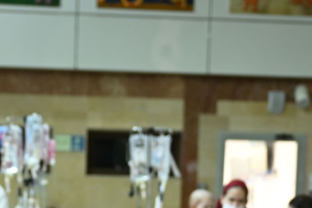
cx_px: 59
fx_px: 1092
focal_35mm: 126
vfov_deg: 10.5
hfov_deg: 16.1
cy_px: 304
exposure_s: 1/125
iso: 1250
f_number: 2.8
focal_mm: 42
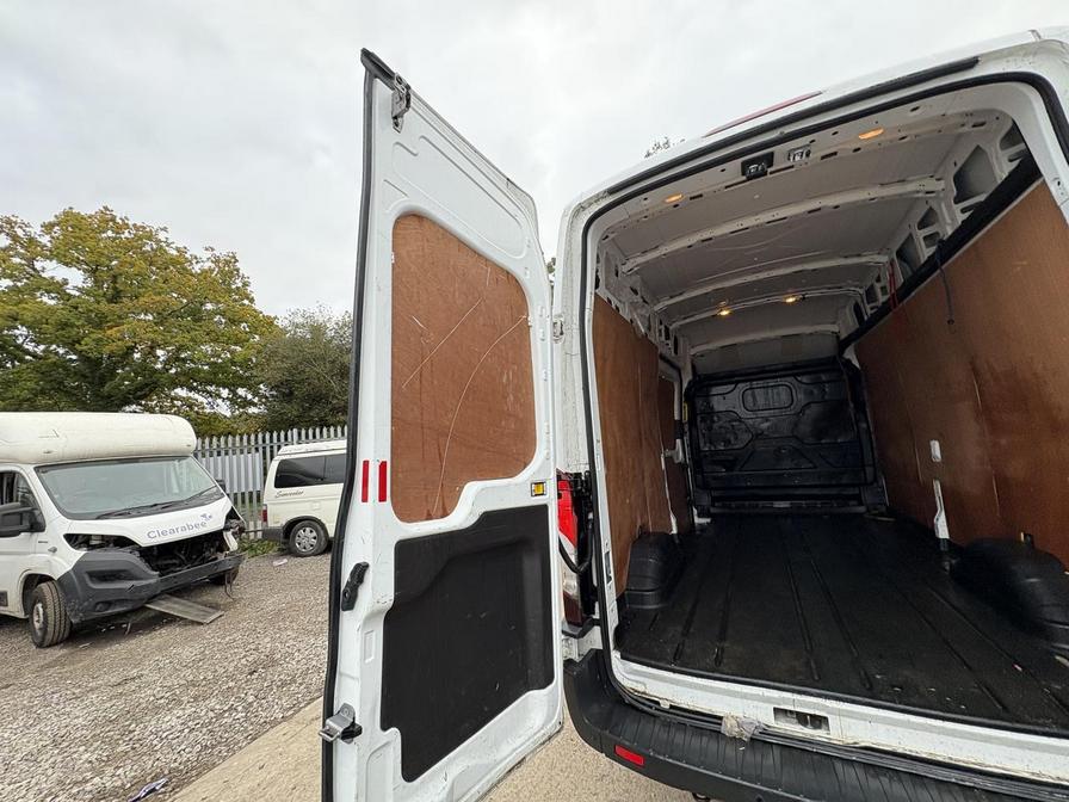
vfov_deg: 85.7
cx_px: 534
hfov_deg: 102.1
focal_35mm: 14
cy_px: 401
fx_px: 432
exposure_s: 1/99
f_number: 2.2
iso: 100
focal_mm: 2.22
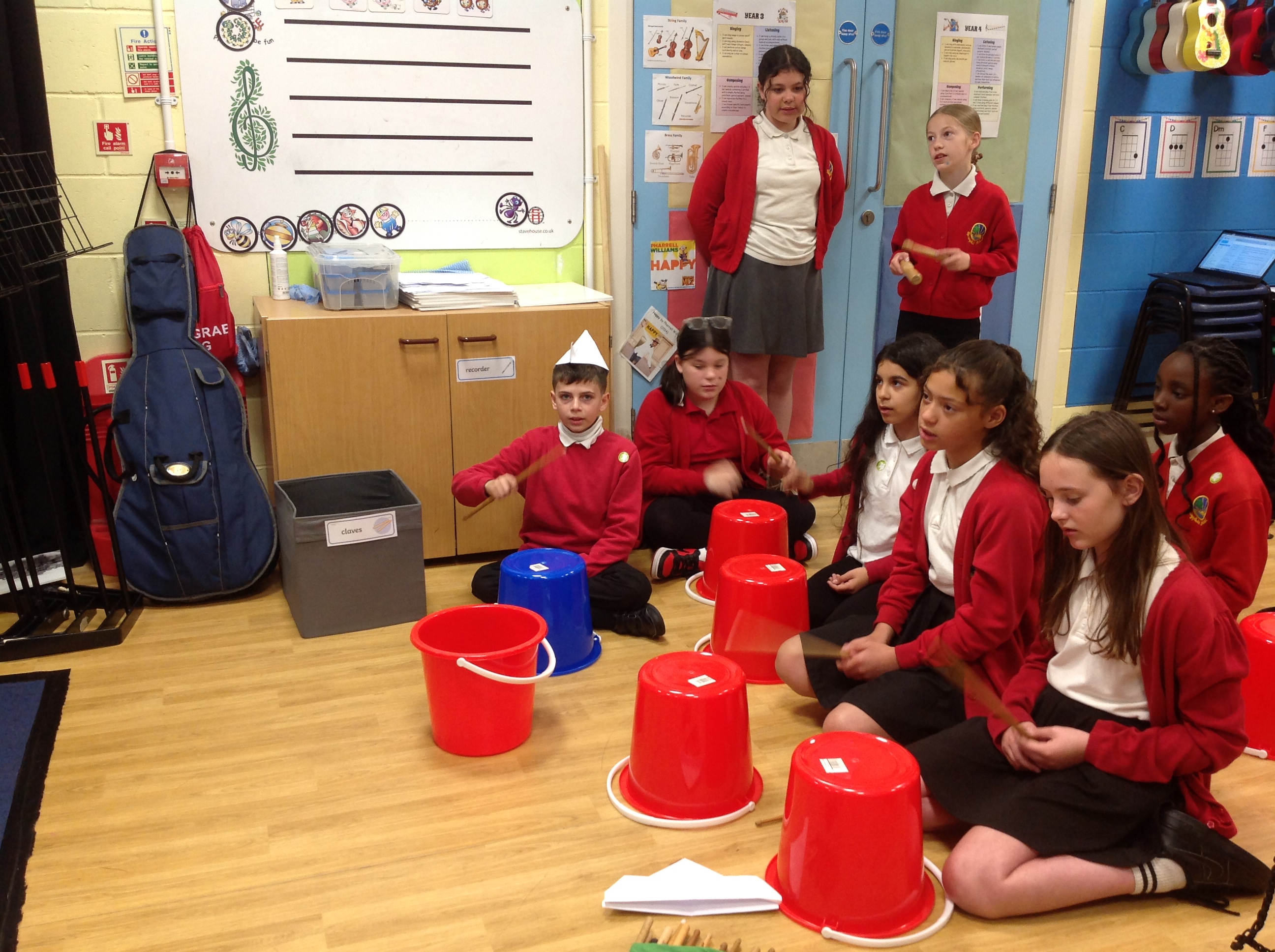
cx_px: 638
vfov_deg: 40.6
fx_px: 1287
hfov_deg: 52.7
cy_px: 476
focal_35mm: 35
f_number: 2.4
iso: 80
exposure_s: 1/15
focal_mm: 4.28
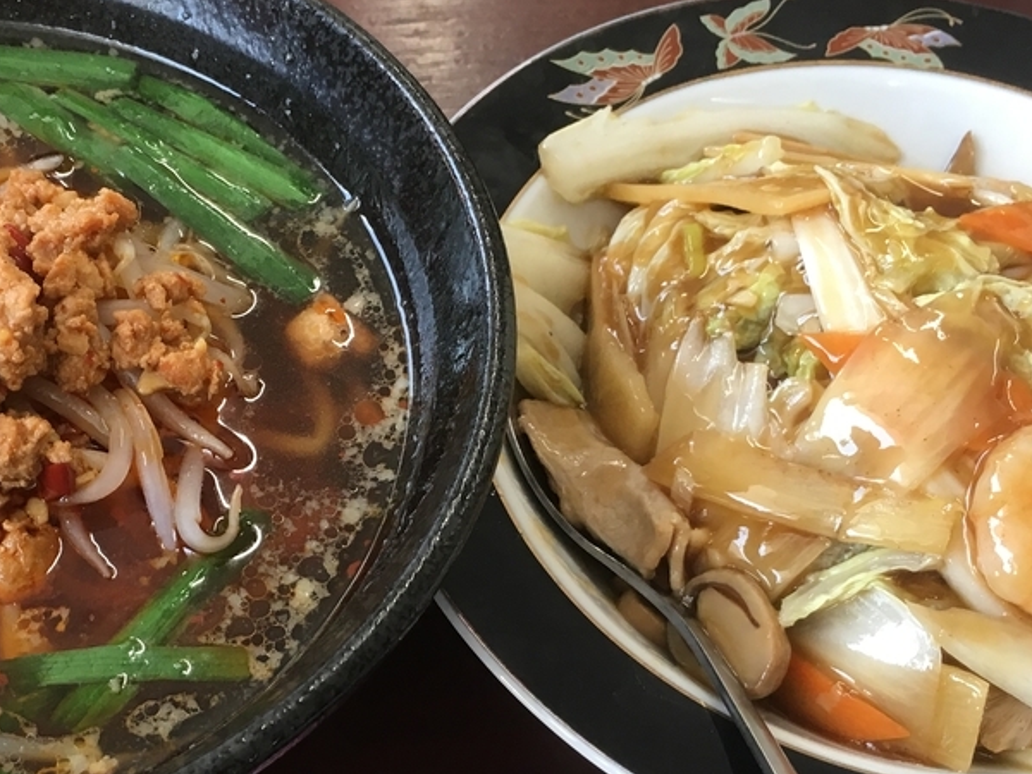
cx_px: 304
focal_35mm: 58
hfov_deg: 32.8
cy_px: 519
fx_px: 1729
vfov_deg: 25.1
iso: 32
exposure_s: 1/30
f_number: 2.2
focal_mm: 4.15
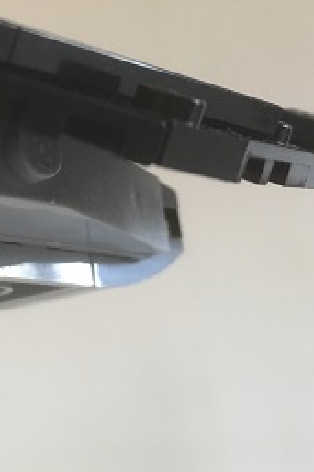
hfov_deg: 18.1
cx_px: -69
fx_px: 930
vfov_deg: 27.9
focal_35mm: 71
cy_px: 94
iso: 125
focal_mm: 4.15
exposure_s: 1/33
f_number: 2.2
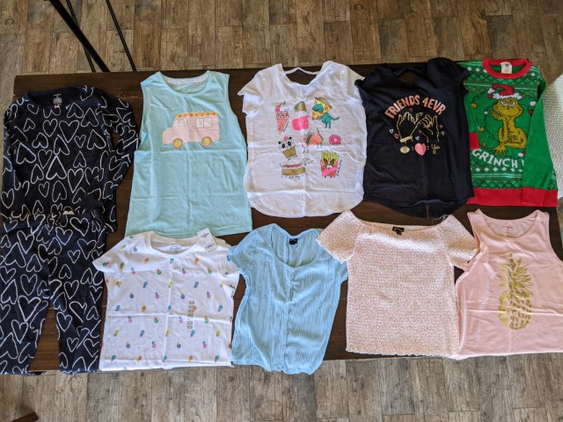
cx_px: 282
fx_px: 439
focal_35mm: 27
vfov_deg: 51.4
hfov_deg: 65.3
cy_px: 211
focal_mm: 4.44
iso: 94
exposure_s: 1/120
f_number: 1.8
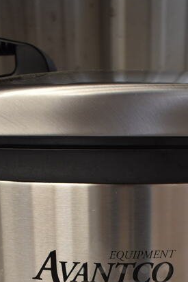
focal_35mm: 60
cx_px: 123
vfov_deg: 30.4
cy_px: 298
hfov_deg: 22.6
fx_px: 469
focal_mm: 18
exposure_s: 1/30
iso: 560
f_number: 3.5
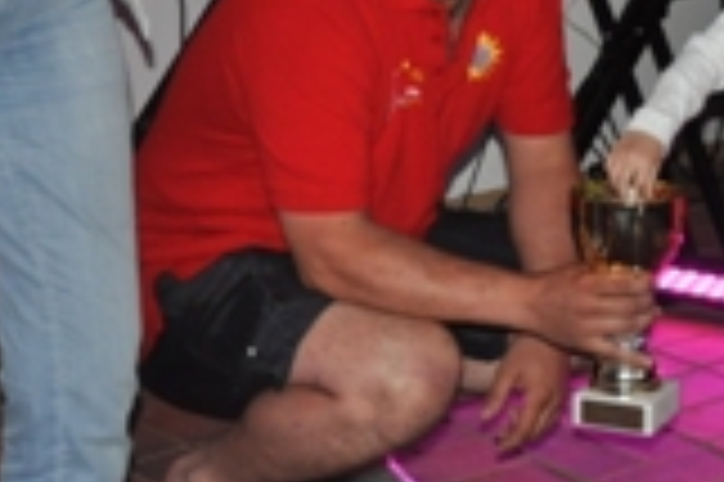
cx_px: 625
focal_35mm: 117
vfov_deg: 11.5
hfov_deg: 17.3
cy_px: -86
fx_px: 2351
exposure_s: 1/60
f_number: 4
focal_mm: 28
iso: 800
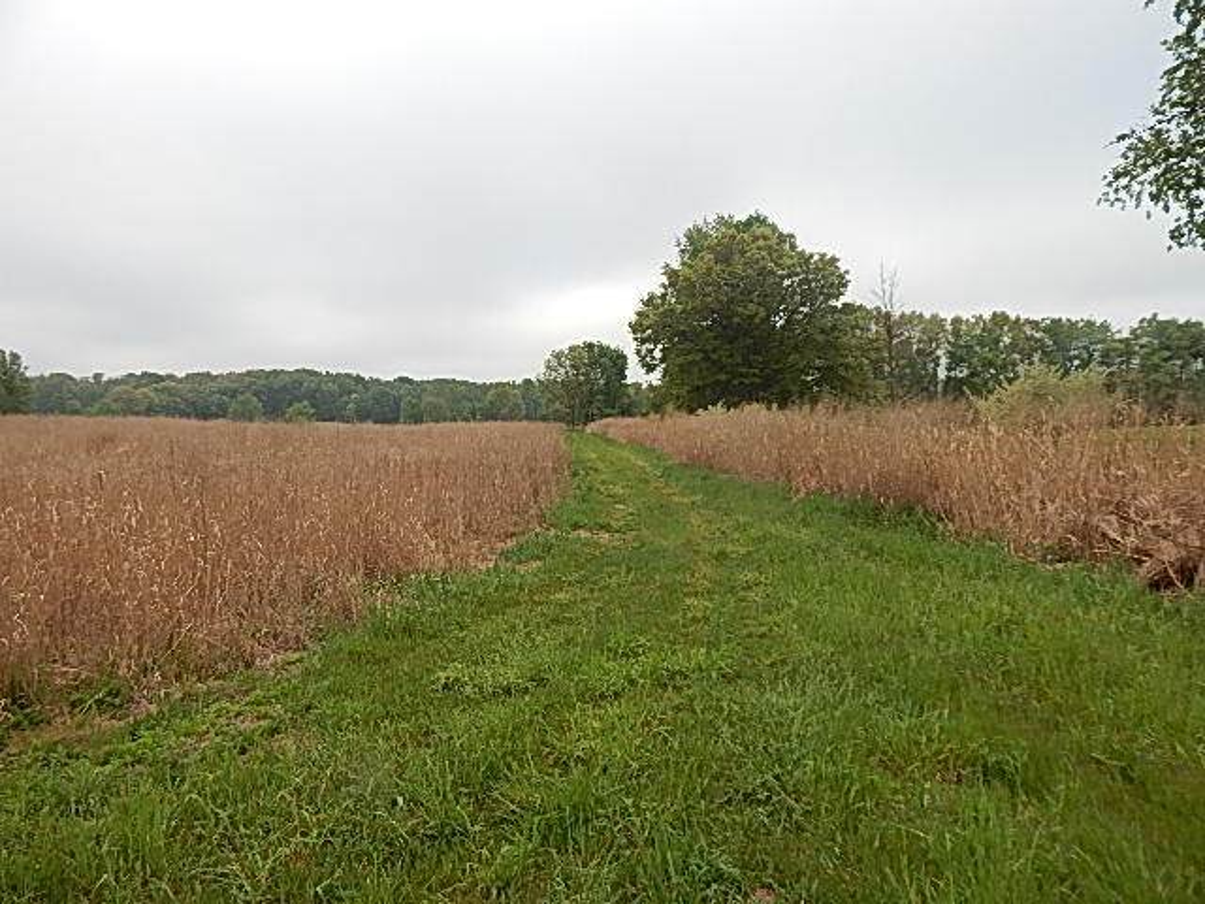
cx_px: 602
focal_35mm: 22
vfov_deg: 61.1
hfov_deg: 76.4
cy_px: 452
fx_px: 766
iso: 125
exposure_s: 1/640
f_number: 3
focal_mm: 4
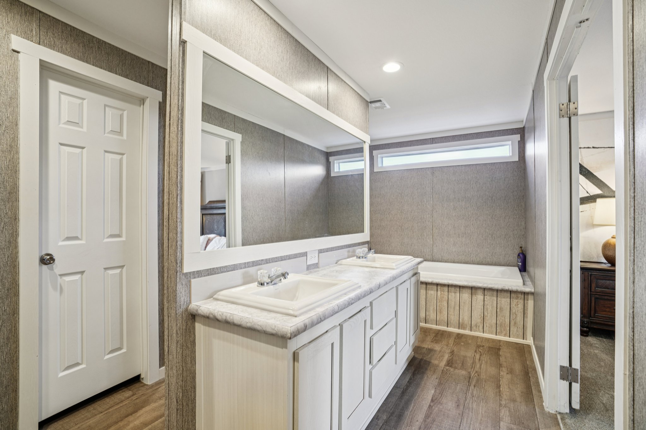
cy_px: 215
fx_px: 287
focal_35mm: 16
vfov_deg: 73.7
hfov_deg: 96.7
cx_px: 323
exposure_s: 1/15
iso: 400
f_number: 8
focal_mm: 16
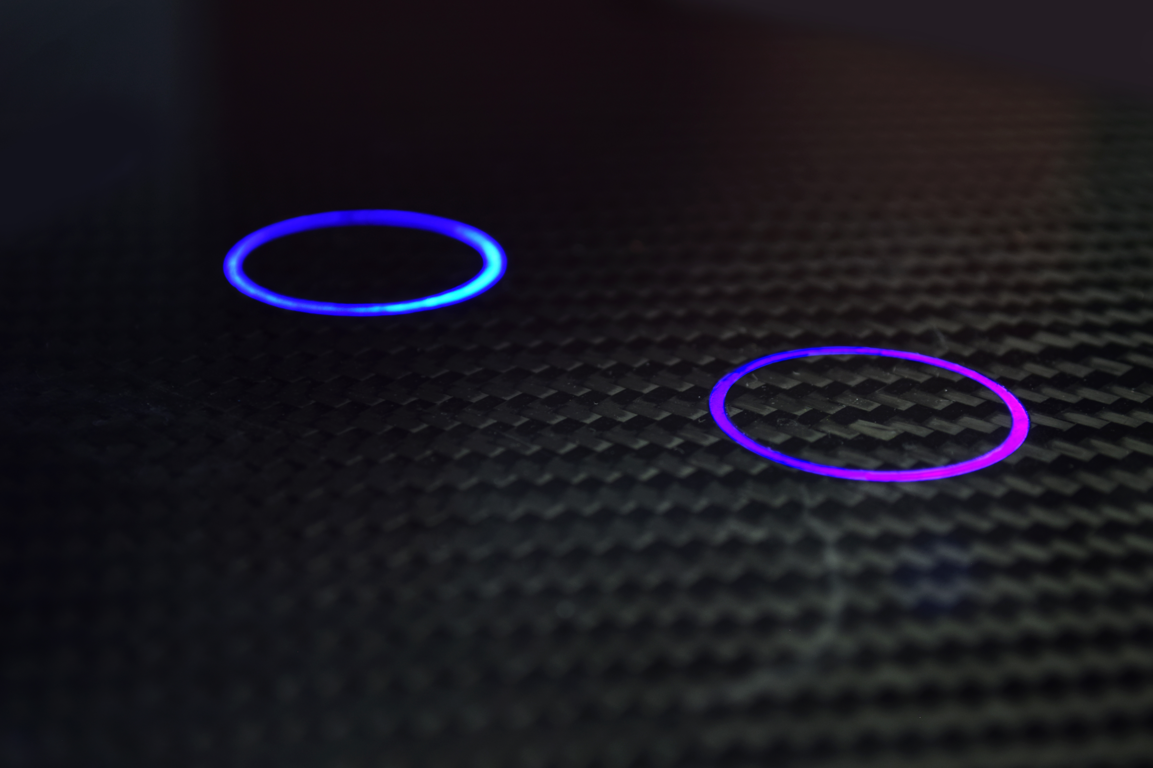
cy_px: 384
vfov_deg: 18.9
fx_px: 2306
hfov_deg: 28.1
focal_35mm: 72
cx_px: 576
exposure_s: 1/8
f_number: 5.6
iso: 200
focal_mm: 48
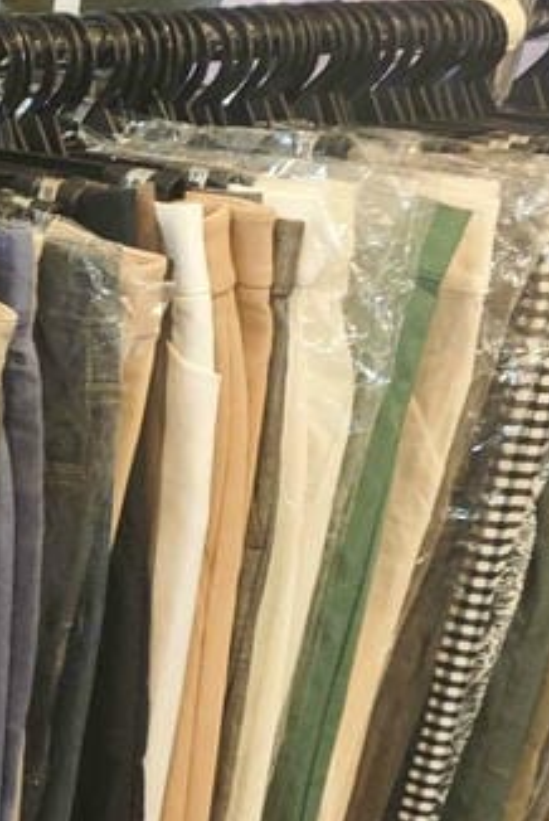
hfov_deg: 16.5
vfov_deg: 30.5
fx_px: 1484
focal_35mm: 65
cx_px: -519
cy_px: 589
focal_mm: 2.03
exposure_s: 1/60
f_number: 1.8
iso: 125
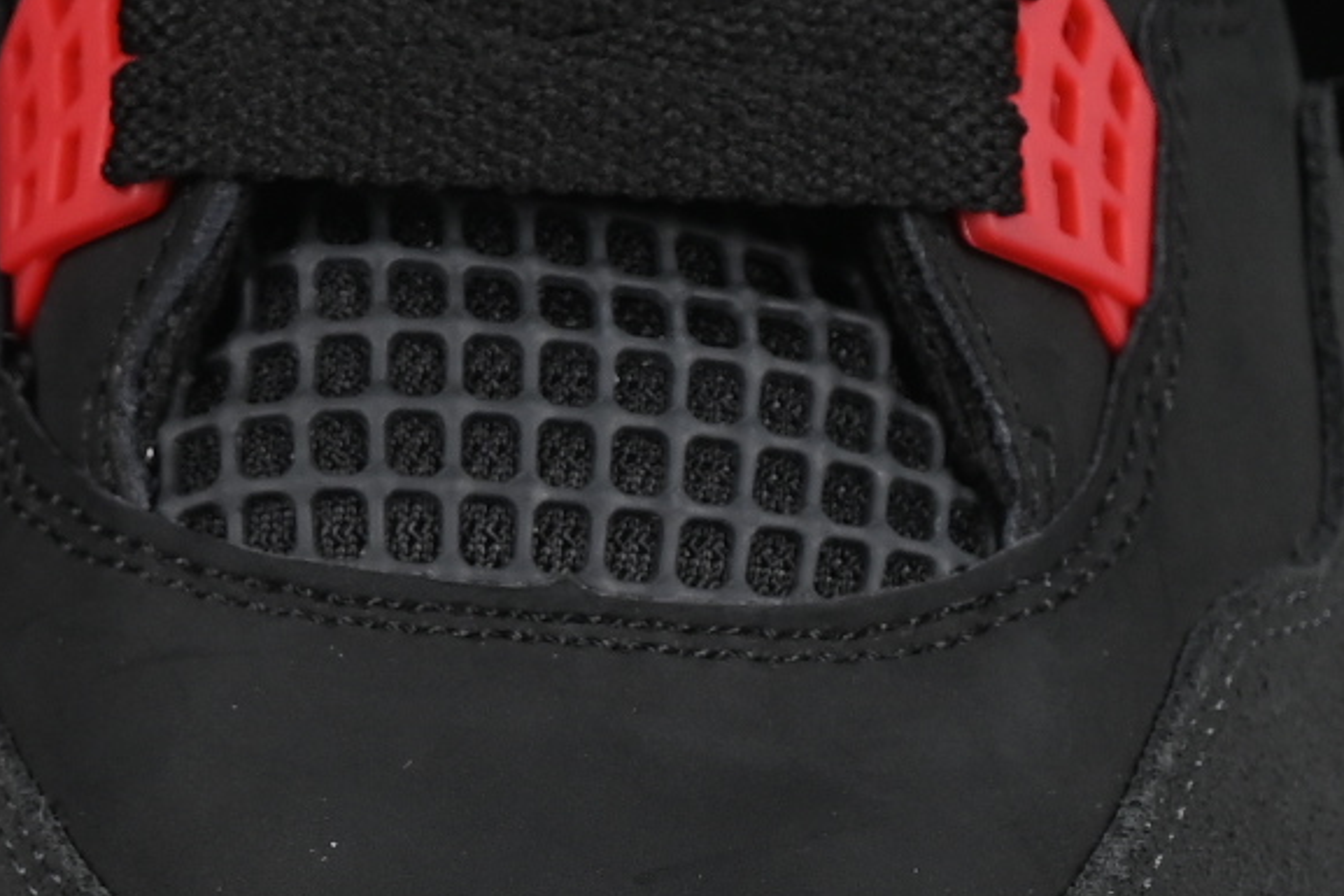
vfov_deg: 3.8
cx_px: -123
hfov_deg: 5.7
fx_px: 13517
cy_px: 440
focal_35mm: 362
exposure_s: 1/50
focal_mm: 50
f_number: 6.3
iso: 160
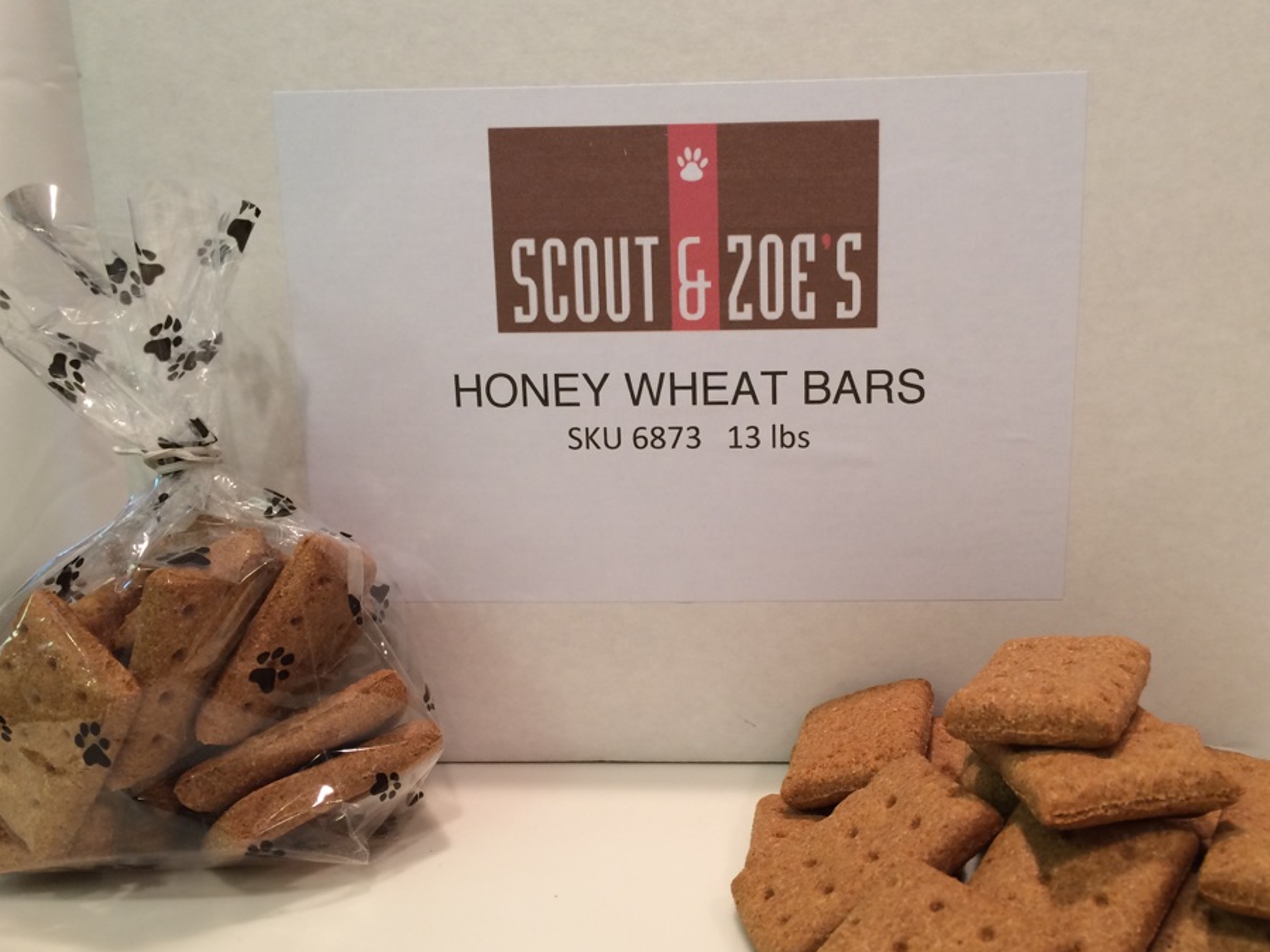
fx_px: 1211
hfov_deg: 55.2
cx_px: 717
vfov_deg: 42.9
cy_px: 505
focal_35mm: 33
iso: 64
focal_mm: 4.15
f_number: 2.2
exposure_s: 1/30
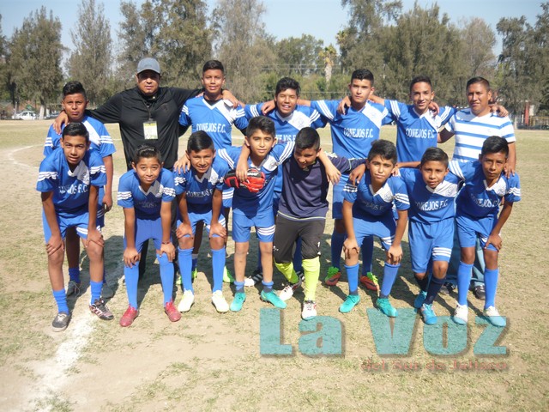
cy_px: 206
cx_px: 274
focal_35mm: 33
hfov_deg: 55.4
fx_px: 523
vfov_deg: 42.9
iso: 100
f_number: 8
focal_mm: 5.5
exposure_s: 1/125
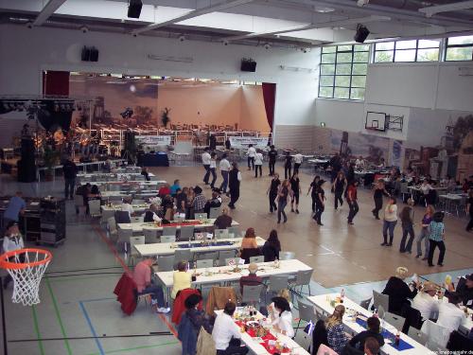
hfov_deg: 47.9
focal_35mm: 39
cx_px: 236
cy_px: 178
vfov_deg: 36.8
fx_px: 533
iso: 140
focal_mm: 8
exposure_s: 1/60
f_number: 2.8
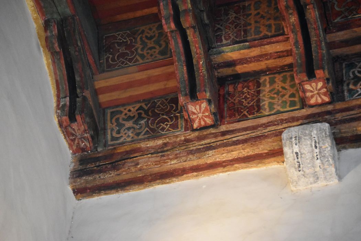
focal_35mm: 150
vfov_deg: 9.1
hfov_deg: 13.7
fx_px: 1504
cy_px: 120
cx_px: 180
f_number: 4.8
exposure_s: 1/125
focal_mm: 100
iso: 8000
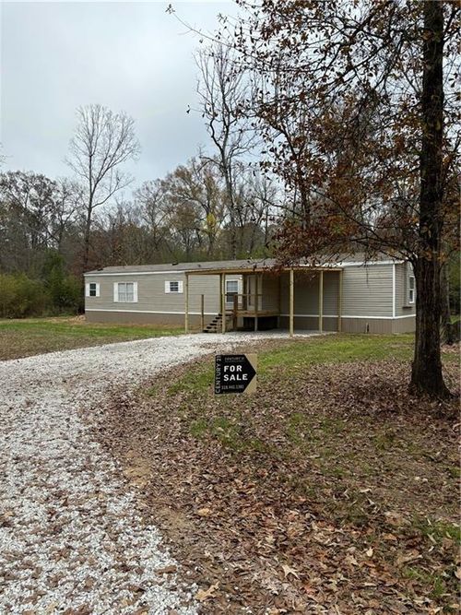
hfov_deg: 53.0
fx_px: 462
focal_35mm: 26
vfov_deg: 67.3
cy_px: 308
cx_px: 230
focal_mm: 5.96
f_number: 1.6
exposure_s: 1/1328
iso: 50
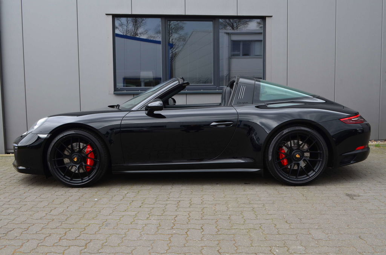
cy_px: 128
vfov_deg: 36.7
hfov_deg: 53.2
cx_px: 193
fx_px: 385
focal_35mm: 36
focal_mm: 24
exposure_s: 1/50
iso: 400
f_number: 10
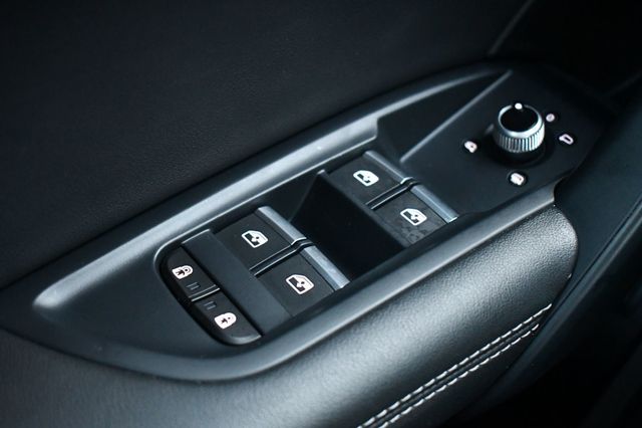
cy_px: 214
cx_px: 321
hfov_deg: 43.6
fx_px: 802
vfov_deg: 29.8
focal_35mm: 45
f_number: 4.2
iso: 5600
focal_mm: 30
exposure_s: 1/60
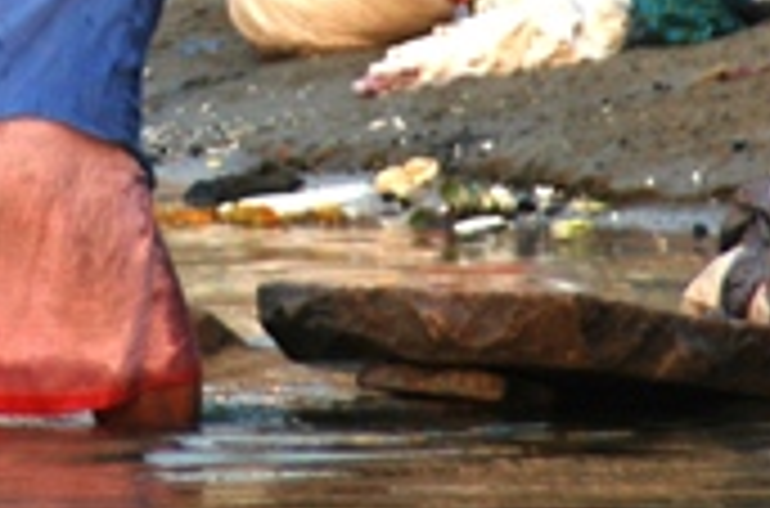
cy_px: -153
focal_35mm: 1126
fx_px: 24017
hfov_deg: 1.8
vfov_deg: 1.2
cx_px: 126
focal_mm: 200
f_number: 6.3
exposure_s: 1/160
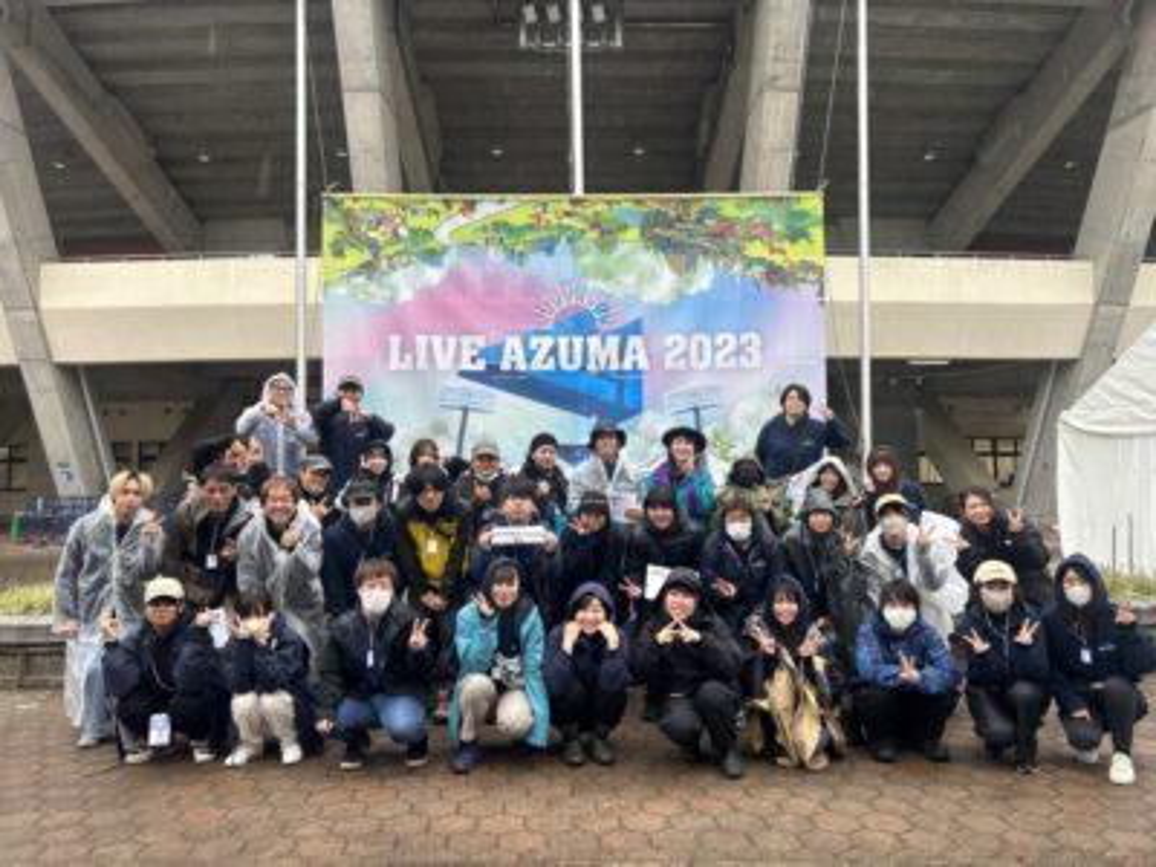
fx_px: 868
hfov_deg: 67.3
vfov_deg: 53.1
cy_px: 434
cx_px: 578
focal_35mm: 26
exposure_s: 1/100
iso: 40
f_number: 1.5
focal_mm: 5.7
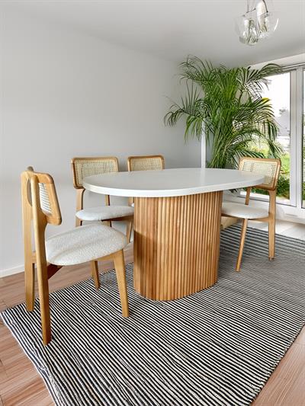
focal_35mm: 24
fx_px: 282
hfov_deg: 56.8
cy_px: 203
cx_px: 152
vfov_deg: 71.6
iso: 125
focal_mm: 6.86
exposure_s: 1/50
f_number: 1.78
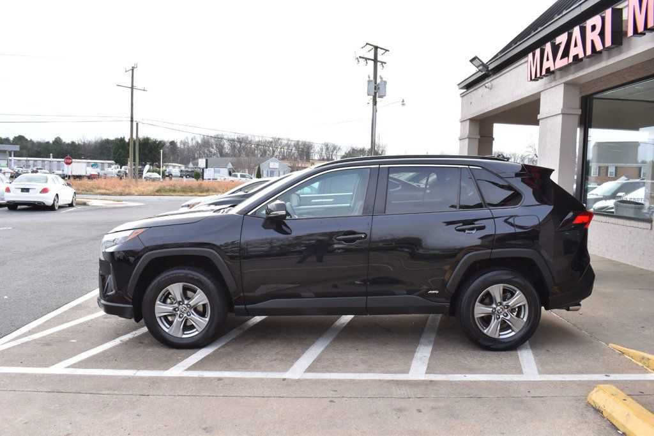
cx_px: 327
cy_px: 218
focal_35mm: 30
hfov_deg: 61.9
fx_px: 545
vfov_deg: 43.6
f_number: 8
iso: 280
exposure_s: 1/250
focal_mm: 20
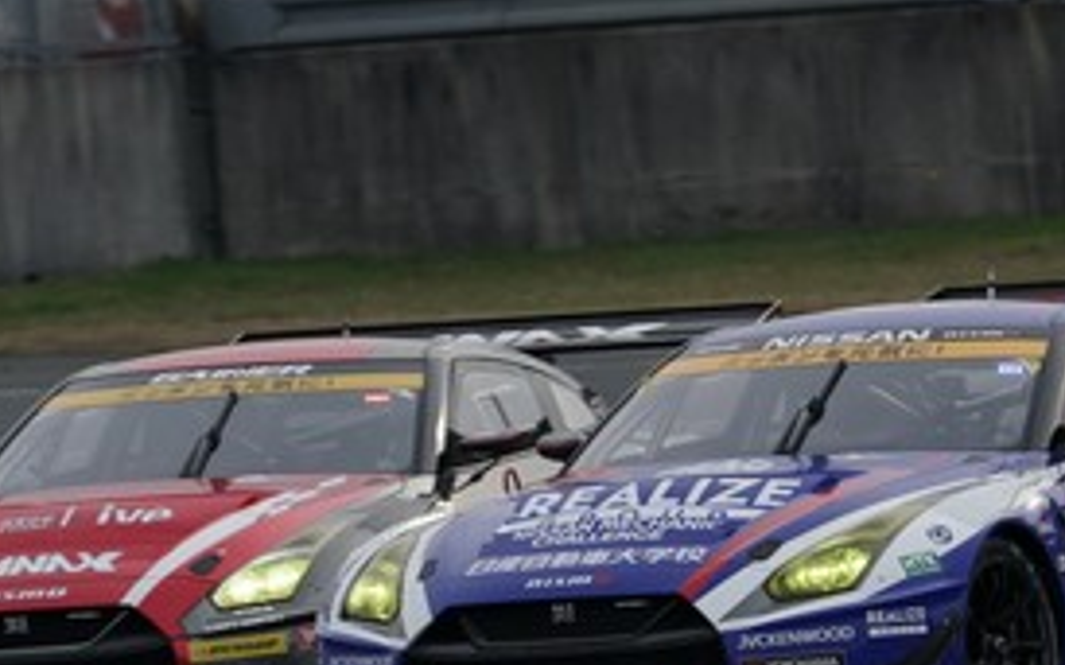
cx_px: 937
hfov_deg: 2.0
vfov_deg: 1.3
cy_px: 167
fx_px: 30434
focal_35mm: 1049
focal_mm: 391
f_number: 8
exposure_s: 1/800
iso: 400
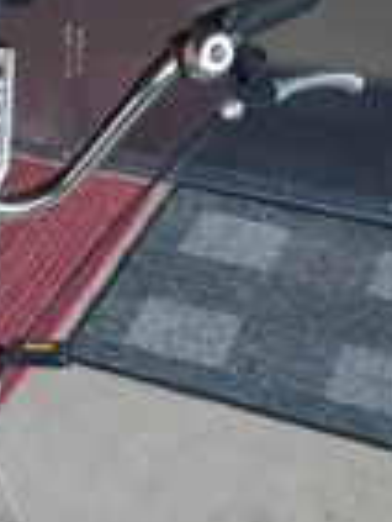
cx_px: -37
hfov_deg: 20.6
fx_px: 1025
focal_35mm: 68
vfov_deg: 26.6
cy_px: 552
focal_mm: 4.6
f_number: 1.8
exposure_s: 1/50
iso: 200
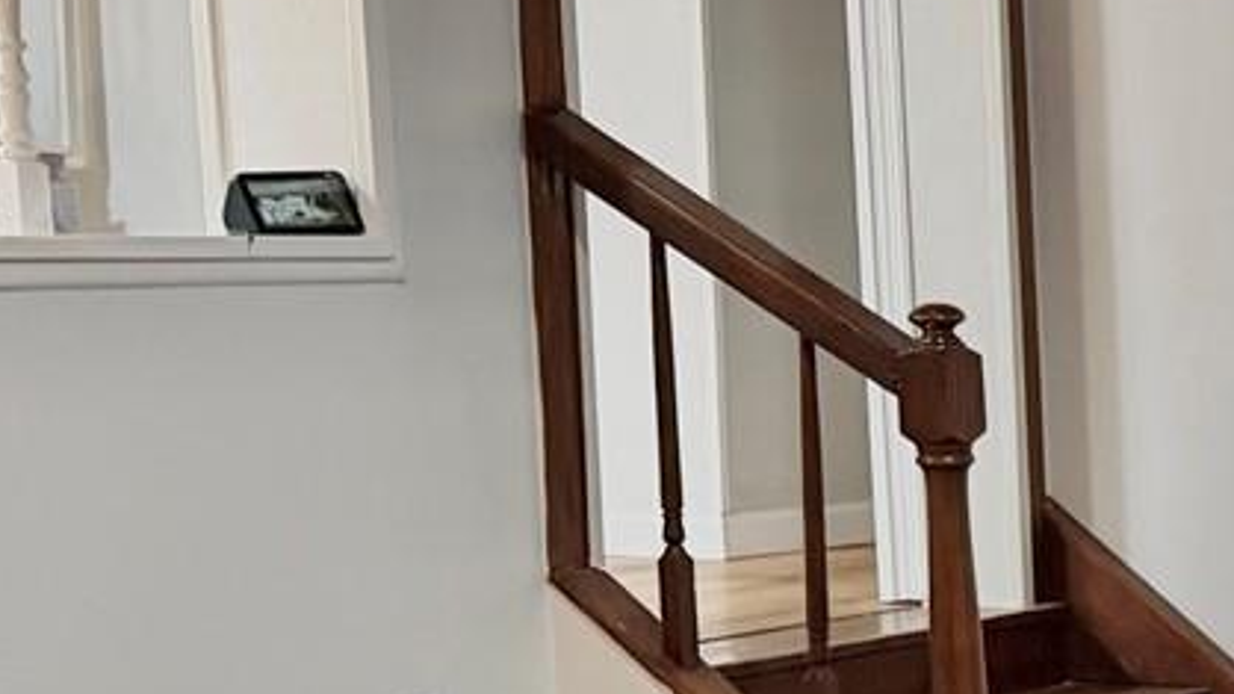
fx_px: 3272
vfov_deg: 12.0
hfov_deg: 17.0
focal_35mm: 100
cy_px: 591
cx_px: 2303
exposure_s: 1/60
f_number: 1.78
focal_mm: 6.76
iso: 400
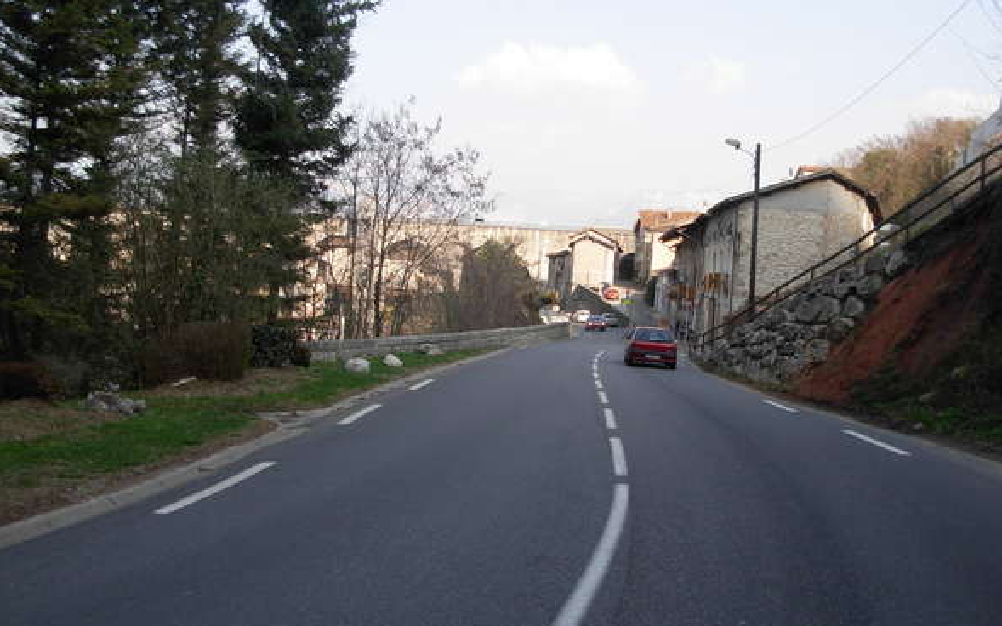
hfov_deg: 48.2
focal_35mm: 41
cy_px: 313
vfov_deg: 31.2
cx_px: 507
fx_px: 1120
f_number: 2.9
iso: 79
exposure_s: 1/483
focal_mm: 6.3
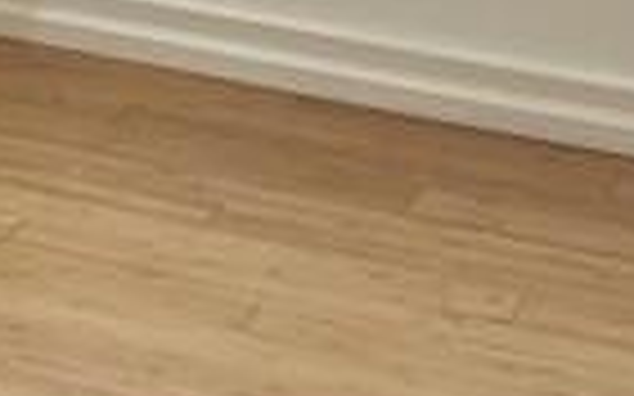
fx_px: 3316
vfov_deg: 6.1
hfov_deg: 8.9
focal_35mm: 192
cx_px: -1250
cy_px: -976
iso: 50
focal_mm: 5.1
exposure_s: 1/120
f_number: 1.6
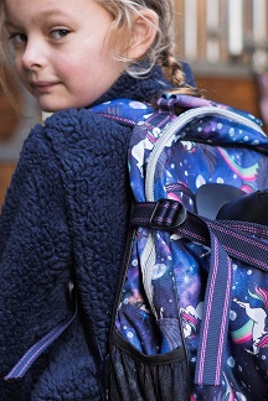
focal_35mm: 153
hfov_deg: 9.0
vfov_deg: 13.4
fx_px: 1708
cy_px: 220
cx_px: 192
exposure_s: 1/125
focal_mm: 55
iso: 200
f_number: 2.8
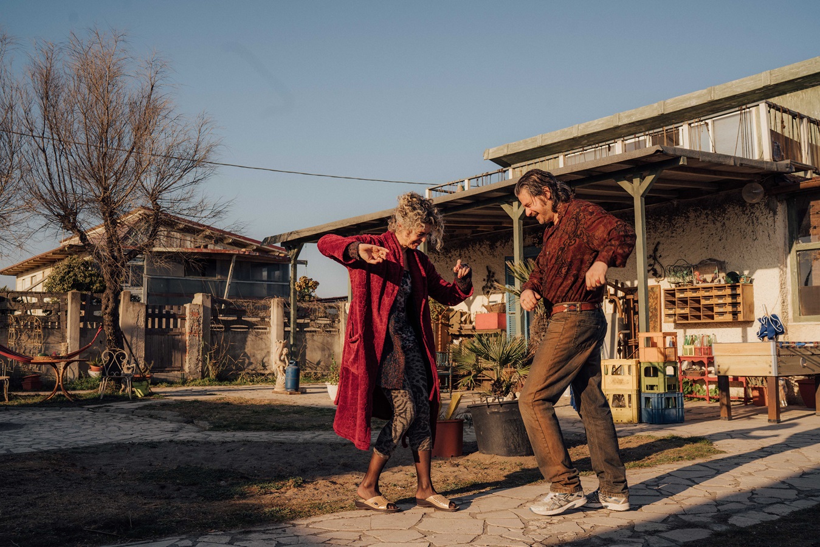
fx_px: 797
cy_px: 274
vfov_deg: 37.9
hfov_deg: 54.4
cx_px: 410
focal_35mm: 35
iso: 100
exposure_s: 1/250
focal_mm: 35
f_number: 6.3
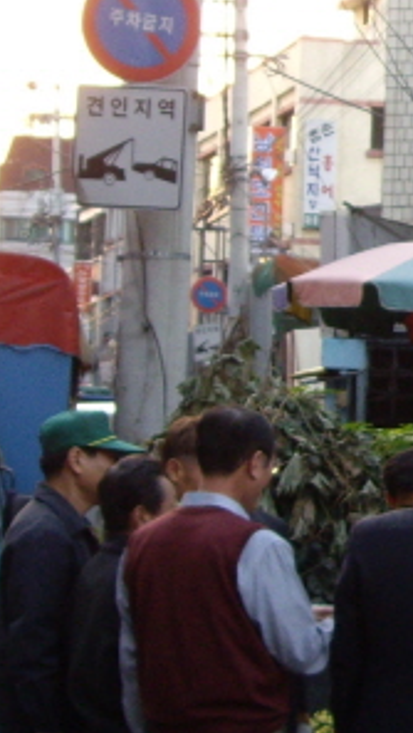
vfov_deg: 15.0
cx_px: 752
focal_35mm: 143
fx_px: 2778
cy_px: 228
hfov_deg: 8.2
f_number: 2.8
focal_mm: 7.9
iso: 200
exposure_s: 1/50
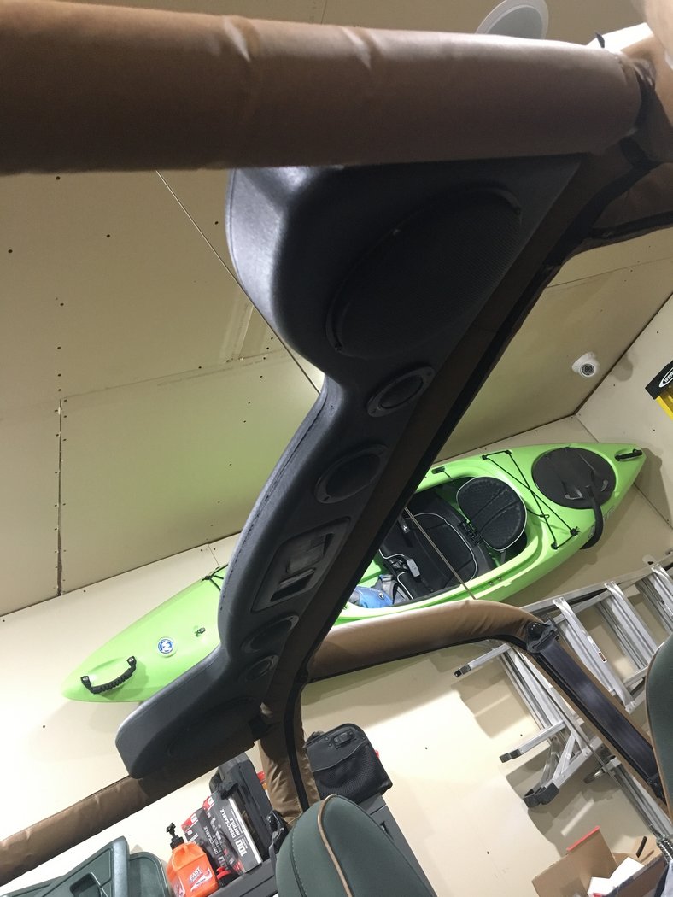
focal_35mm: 29
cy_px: 448
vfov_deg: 61.6
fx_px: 751
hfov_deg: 48.2
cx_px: 336
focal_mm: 4.15
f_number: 2.2
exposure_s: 1/15
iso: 200
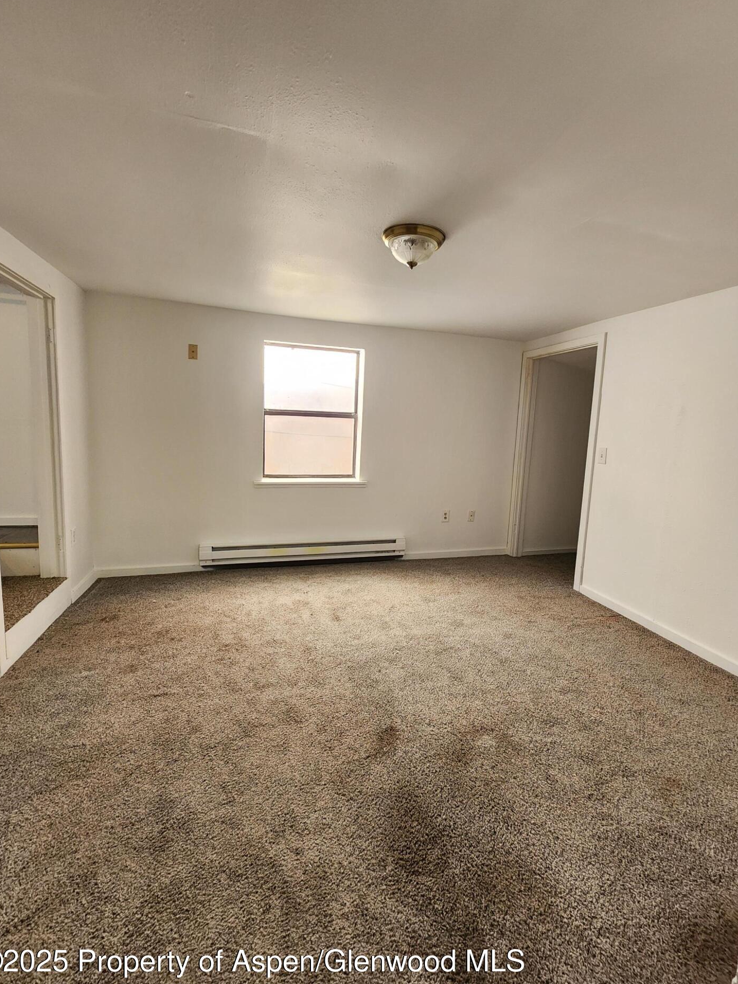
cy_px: 480
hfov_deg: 85.7
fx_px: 398
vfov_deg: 102.0
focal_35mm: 14
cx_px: 375
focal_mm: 2.2
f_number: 2.2
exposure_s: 1/60
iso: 320
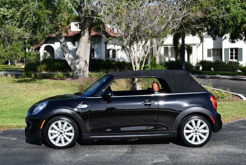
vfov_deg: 21.3
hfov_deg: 31.4
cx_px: 123
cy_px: 82
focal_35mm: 64
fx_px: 438
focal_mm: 32
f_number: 8
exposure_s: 1/250
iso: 125
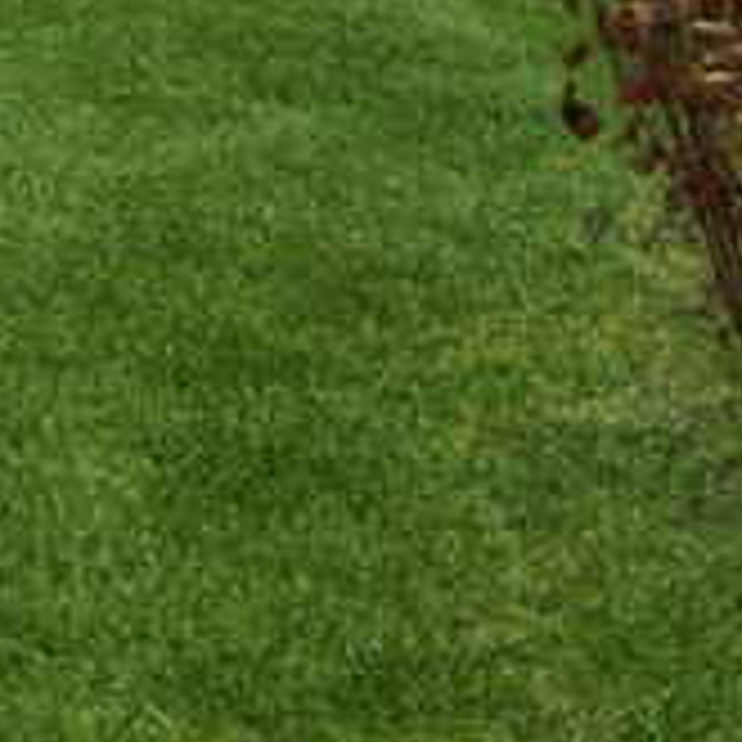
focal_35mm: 188
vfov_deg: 8.7
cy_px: -782
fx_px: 4564
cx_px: -2667
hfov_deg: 6.5
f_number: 8
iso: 200
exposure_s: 1/100
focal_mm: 15
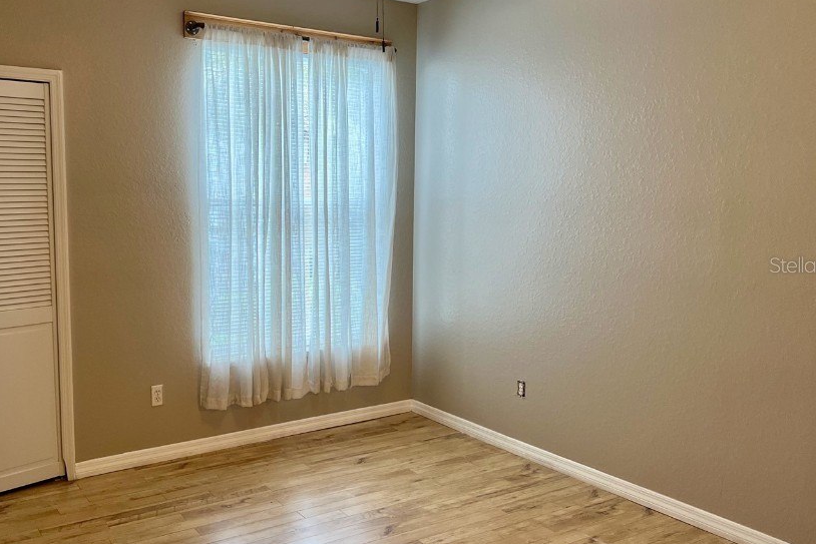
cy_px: 264
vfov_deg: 38.9
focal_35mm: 34
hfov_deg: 55.6
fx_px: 771
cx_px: 351
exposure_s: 1/120
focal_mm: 5.7
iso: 125
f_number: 1.5
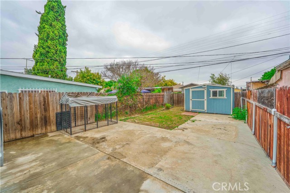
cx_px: 145
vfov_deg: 81.2
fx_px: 113
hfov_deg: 104.2
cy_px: 96
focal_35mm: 14
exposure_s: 1/60
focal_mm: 14
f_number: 8
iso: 100
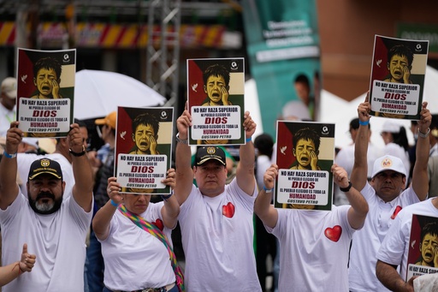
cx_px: 219
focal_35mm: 165
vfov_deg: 8.3
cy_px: 146
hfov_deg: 12.5
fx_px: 2007
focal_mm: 165
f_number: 2.8
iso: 400
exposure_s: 1/6400
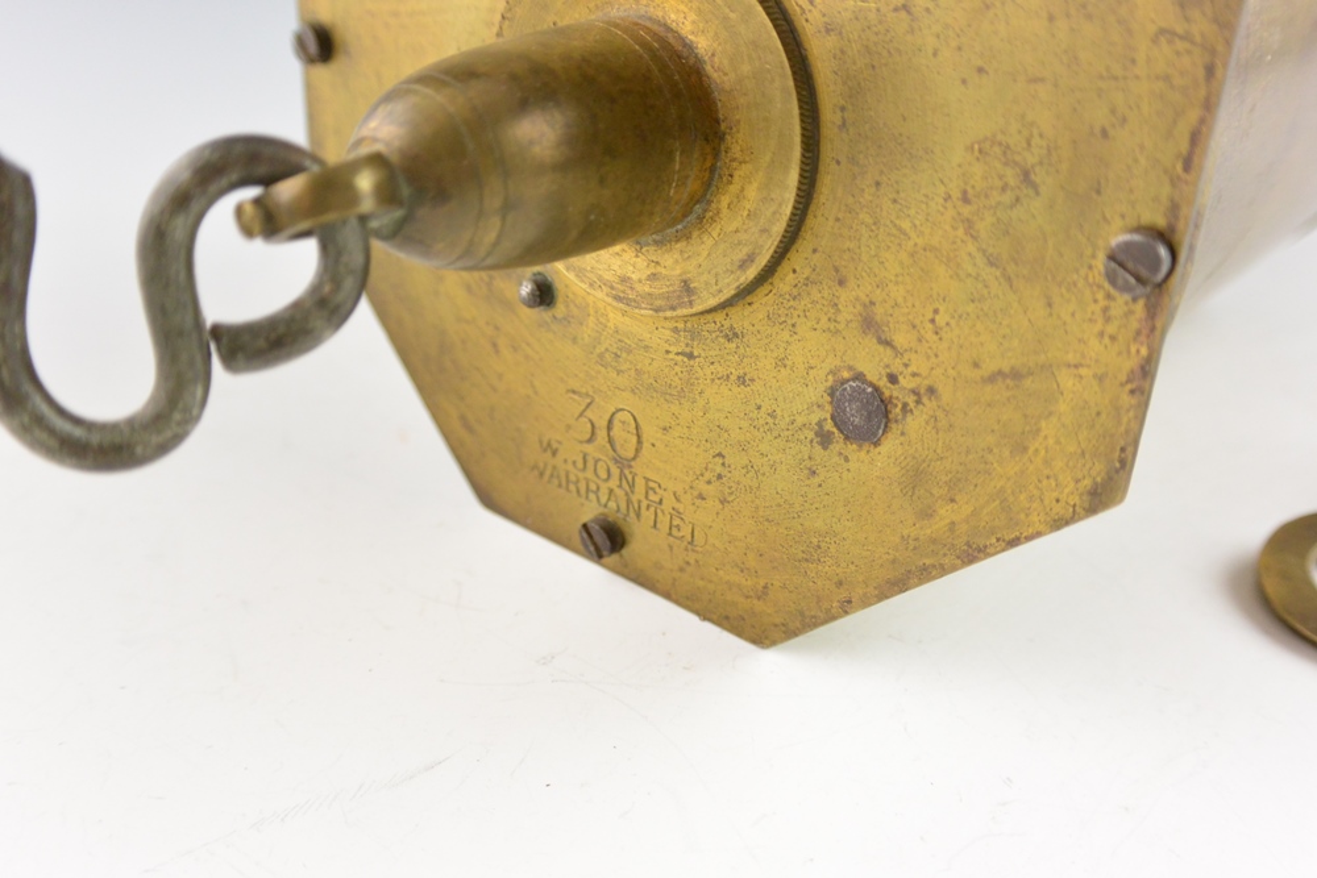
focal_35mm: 39
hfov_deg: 49.5
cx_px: 658
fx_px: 1427
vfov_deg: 34.2
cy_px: 439
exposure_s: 1/60
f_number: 4
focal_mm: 14.5
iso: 560
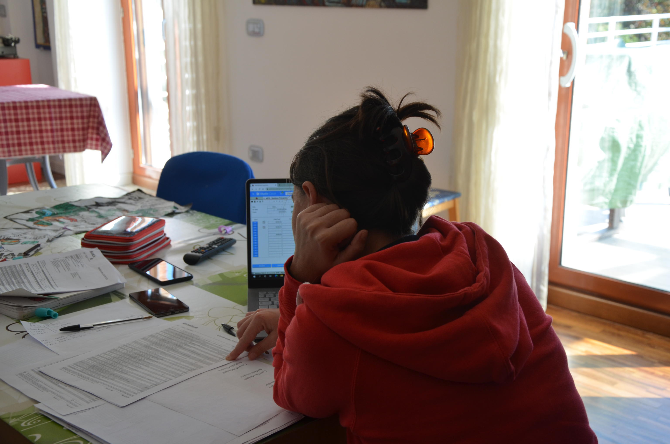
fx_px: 947
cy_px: 222
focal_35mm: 51
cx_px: 335
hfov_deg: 39.0
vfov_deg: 26.4
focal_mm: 34
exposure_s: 1/125
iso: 360
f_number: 5.6
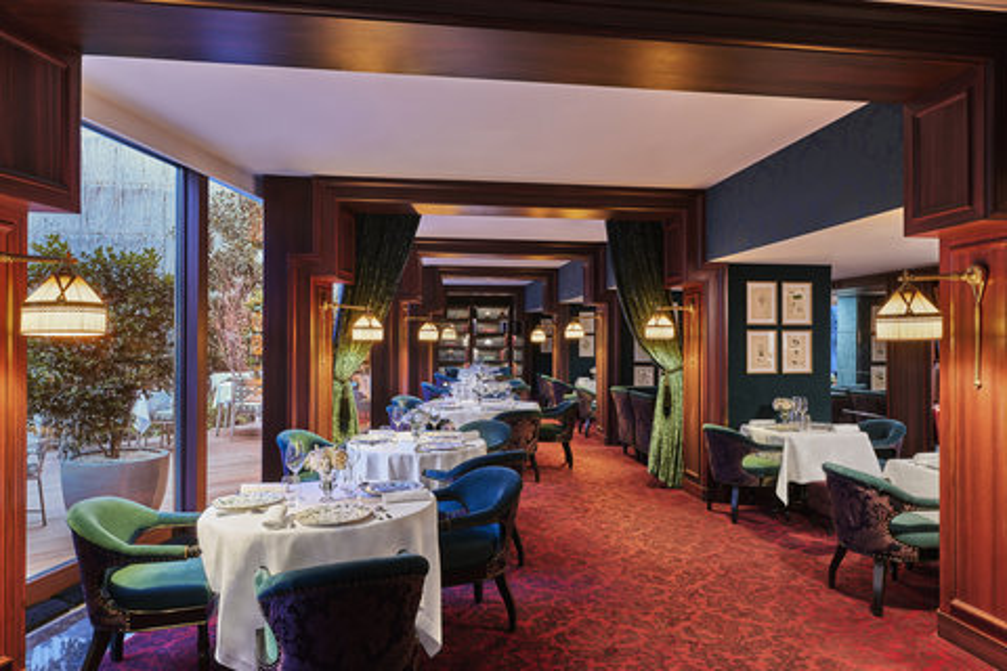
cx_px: 504
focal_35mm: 23
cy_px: 336
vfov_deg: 55.1
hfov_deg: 76.1
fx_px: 643
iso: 100
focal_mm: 23
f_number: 9
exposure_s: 6
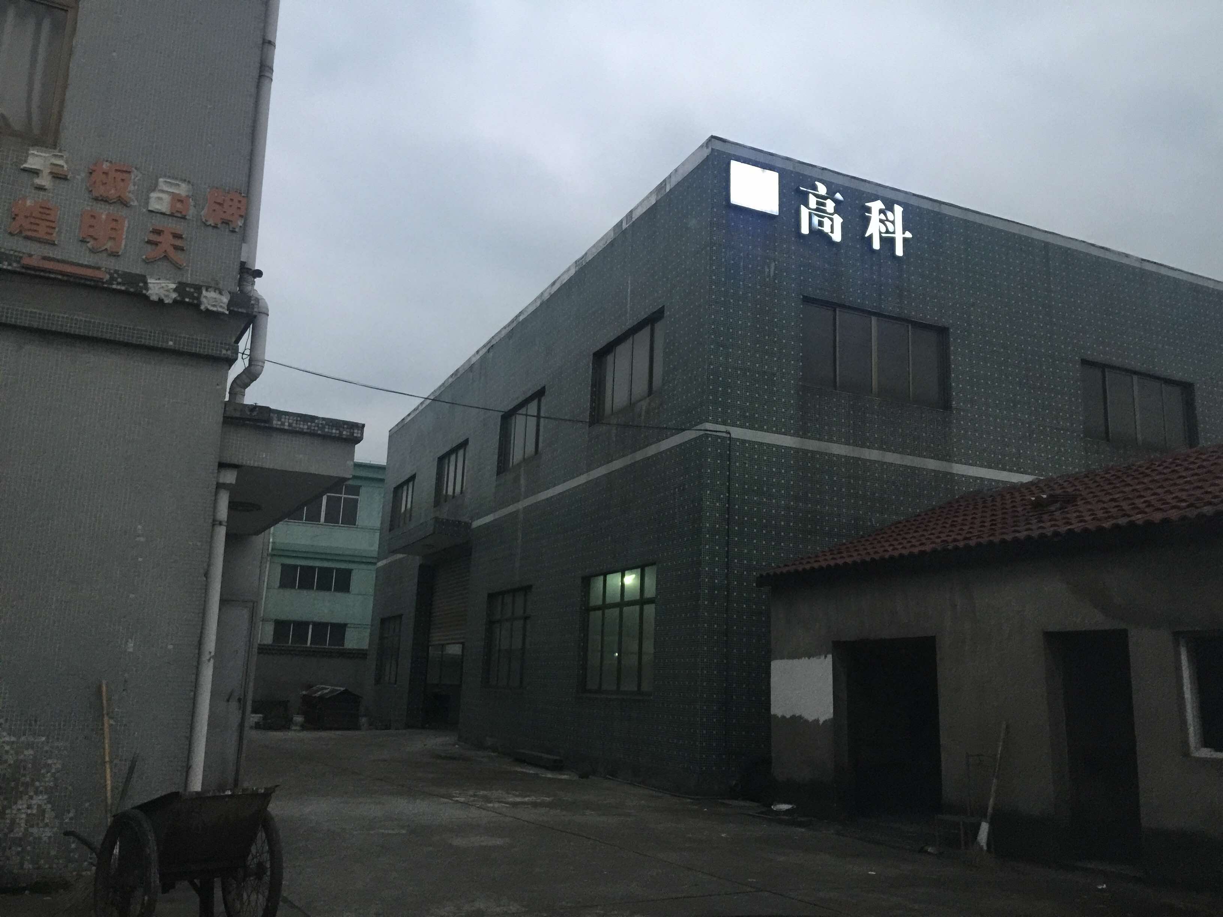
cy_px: 458
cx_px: 612
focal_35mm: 29
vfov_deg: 48.2
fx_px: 1025
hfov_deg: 61.7
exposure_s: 1/15
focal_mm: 4.15
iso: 125
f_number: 2.2
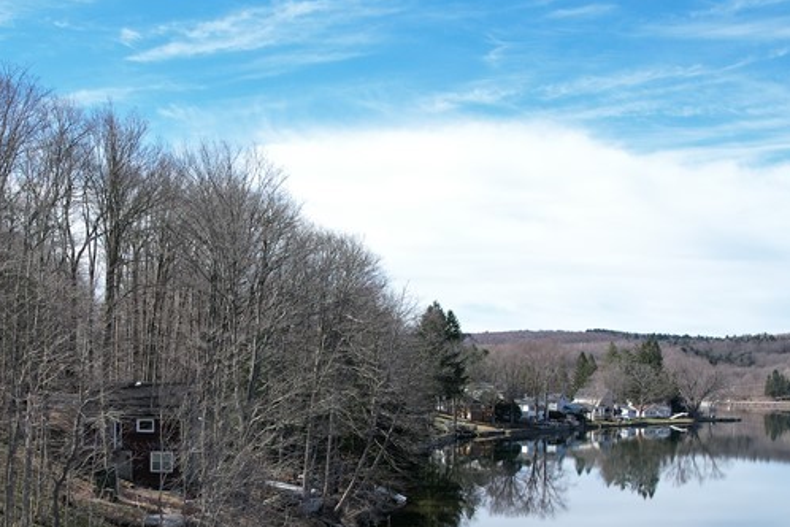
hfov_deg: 40.4
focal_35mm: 48
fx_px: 1053
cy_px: 446
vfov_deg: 27.3
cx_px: 240
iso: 100
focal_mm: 8.38
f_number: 2.8
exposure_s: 1/1000
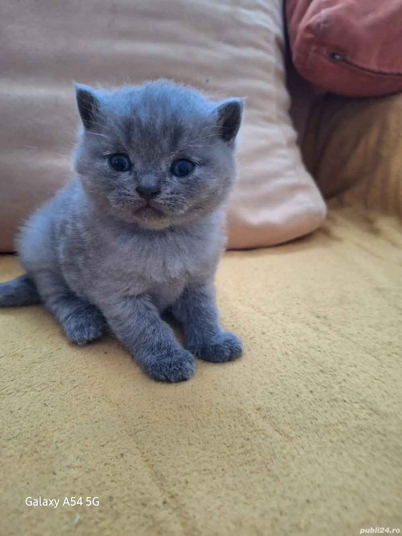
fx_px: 356
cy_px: 268
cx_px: 201
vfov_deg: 73.9
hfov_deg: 58.9
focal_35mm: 23
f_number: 1.8
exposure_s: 1/25
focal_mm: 5.54
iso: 320
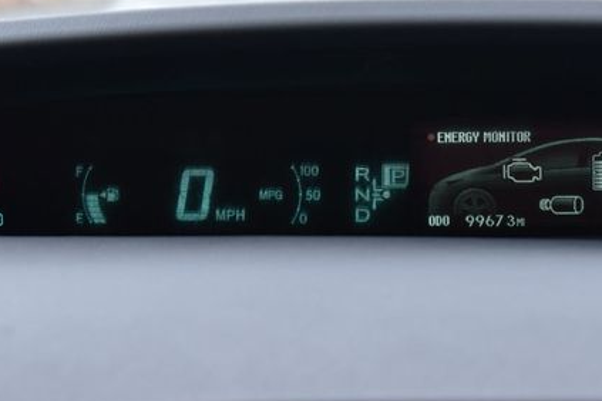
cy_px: 144
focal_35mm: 125
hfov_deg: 16.4
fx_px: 2086
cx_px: 380
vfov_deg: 11.0
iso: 400
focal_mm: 55
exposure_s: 1/50
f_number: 8
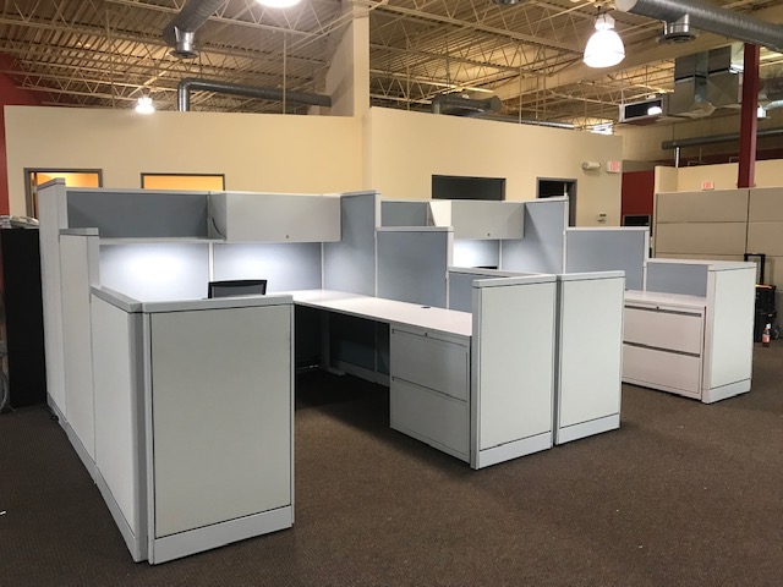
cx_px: 392
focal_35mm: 28
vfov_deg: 49.7
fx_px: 633
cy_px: 294
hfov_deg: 63.4
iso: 40
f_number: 1.8
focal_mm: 3.99
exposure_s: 1/15
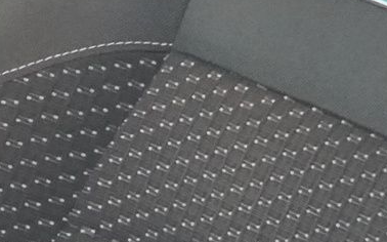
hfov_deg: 7.1
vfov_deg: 4.4
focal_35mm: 293
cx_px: -57
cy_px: 497
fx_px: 3093
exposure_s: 1/25
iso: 12800
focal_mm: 29
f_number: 3.5
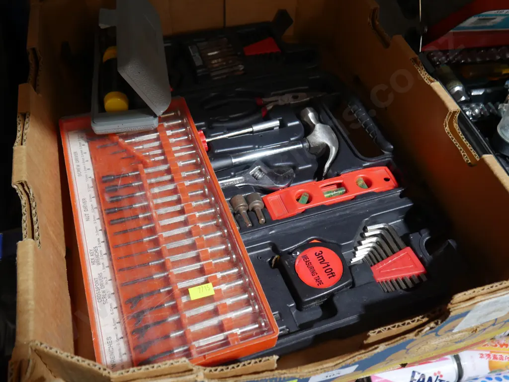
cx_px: 254
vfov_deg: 41.8
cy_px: 191
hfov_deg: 53.9
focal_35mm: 34
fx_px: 500
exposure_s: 1/60
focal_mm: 17
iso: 800
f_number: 4
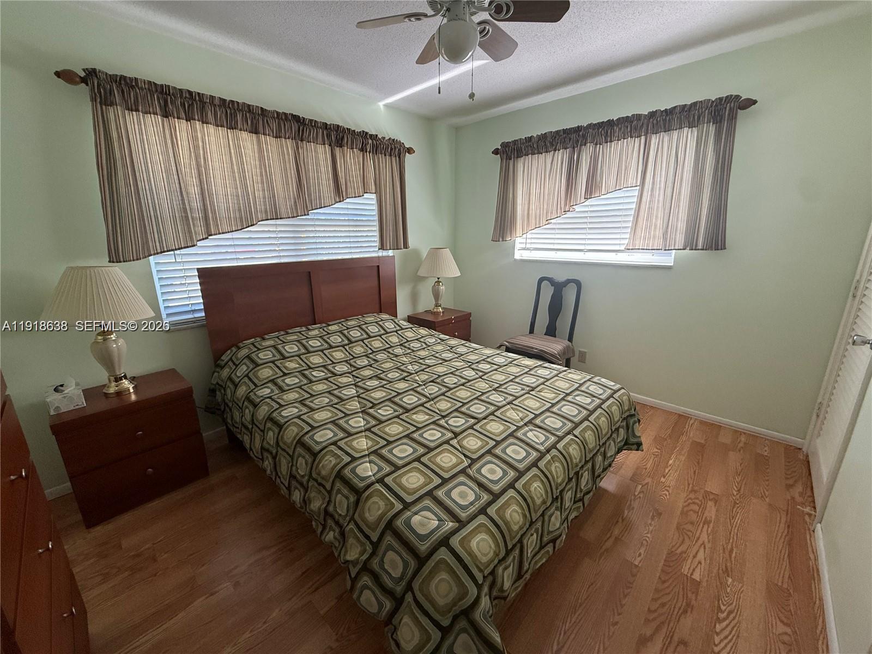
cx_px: 436
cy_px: 327
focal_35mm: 14
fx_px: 353
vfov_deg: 85.7
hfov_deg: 102.1
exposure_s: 1/99
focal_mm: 2.22
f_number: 2.2
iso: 320
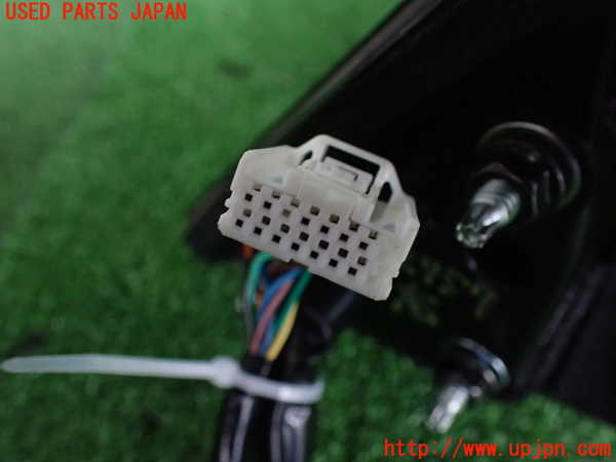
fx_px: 534
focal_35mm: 30
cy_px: 231
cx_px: 308
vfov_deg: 46.8
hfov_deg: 60.0
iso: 800
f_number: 2.3
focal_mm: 5.4
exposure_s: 1/60
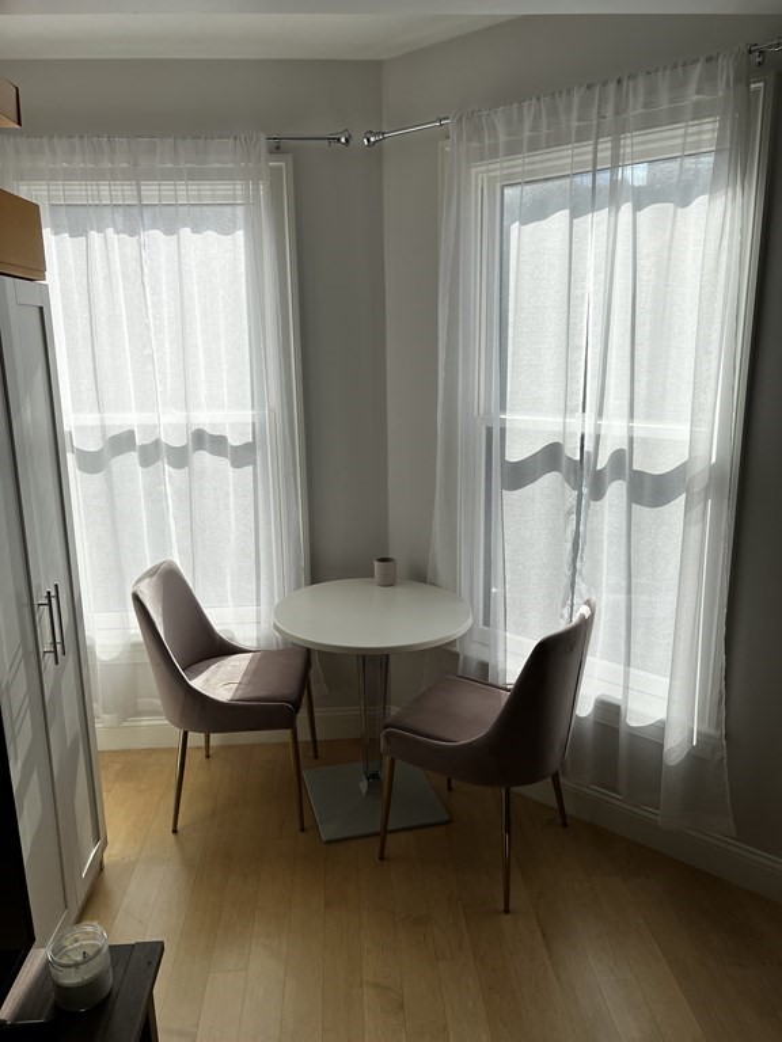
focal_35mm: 26
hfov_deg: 53.1
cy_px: 521
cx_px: 391
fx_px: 783
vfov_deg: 67.3
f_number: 1.5
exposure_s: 1/2083
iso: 50
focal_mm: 5.7
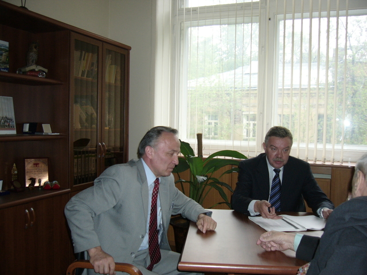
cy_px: 138
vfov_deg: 40.7
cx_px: 184
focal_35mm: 35
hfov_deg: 52.6
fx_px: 371
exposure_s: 1/80
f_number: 2.8
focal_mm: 5.8
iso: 100
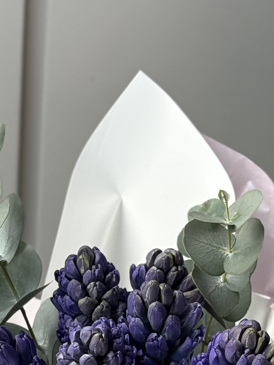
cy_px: 431
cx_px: 156
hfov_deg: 10.8
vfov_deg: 14.0
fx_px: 1446
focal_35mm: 137
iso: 64
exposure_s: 1/828
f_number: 1.78
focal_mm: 6.76
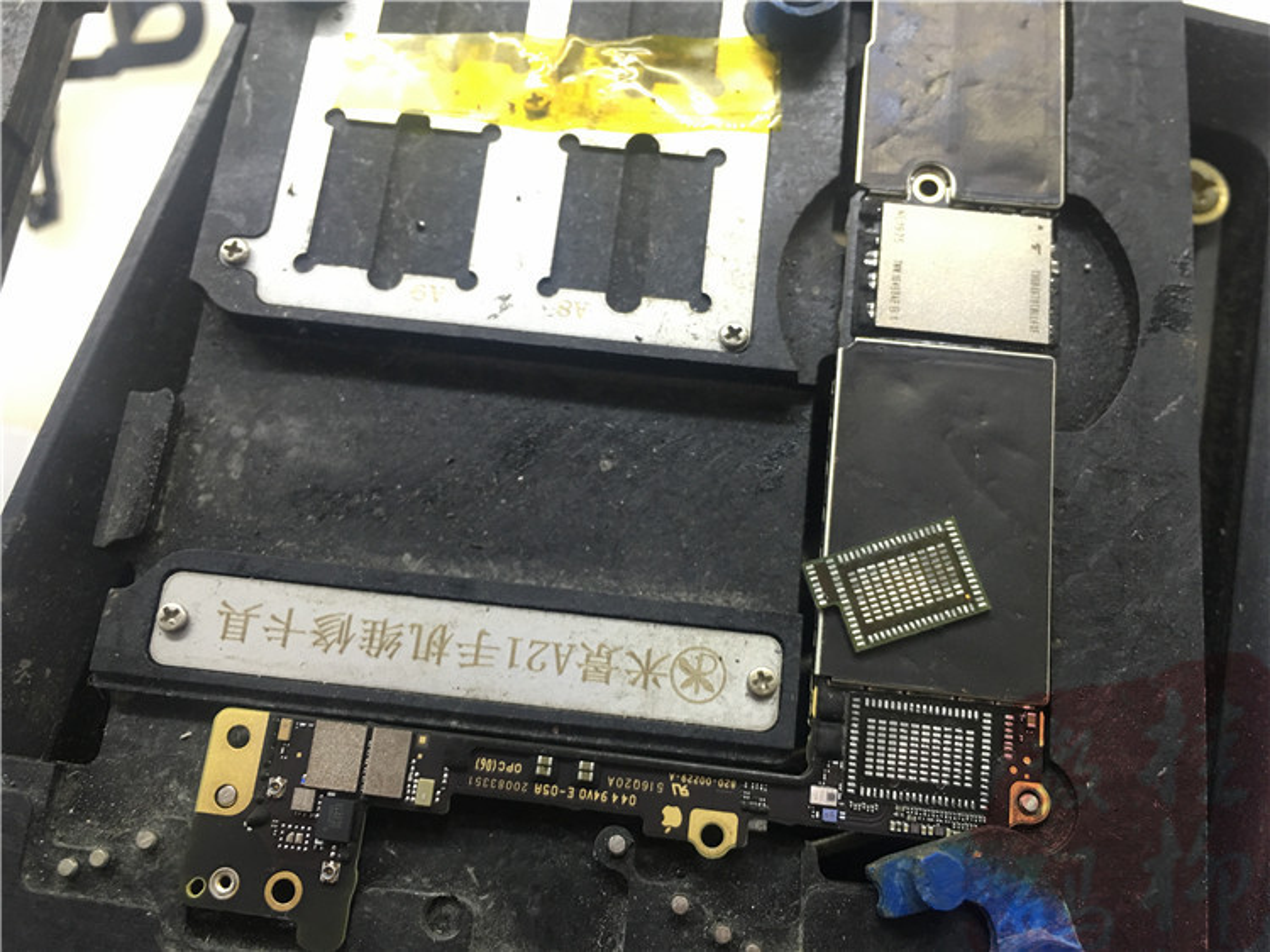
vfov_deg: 48.2
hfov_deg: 61.7
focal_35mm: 29
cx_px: 635
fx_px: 1064
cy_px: 476
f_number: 2.2
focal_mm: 4.15
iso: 64
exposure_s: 1/17
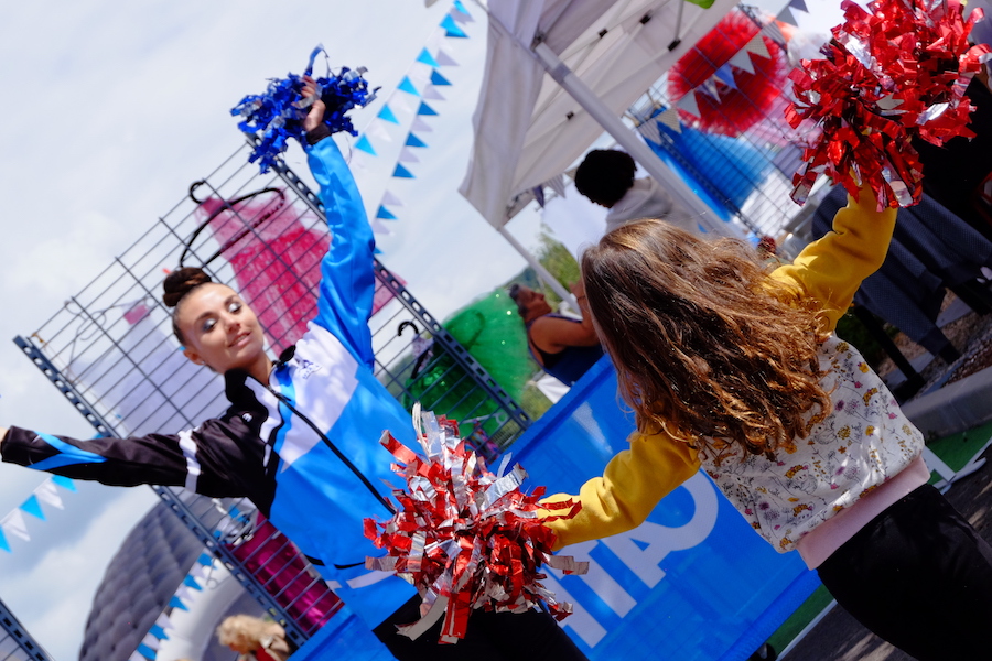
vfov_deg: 20.0
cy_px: 330
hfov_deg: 29.7
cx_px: 496
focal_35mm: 68
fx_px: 1874
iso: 800
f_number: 6.4
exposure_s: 1/1800
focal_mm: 45.2
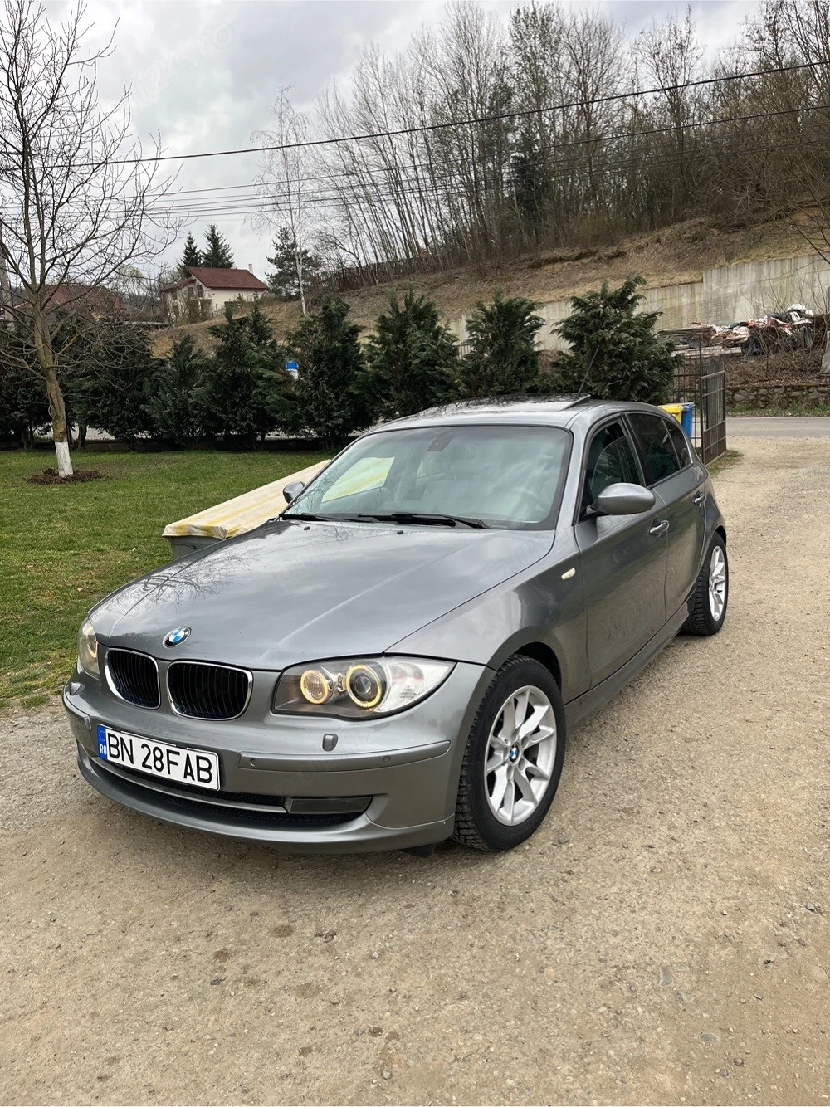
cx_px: 415
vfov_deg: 67.3
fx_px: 831
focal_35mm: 26
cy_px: 554
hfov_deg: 53.0
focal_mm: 5.1
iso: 50
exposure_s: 1/646
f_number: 1.6
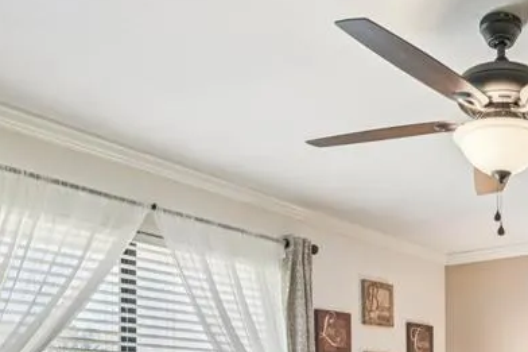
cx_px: 488
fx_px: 689
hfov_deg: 38.6
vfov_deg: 26.0
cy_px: 407
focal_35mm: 47
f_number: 8
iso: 400
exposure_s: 1/15
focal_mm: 18
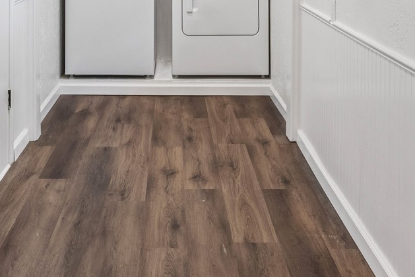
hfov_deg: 36.0
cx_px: 150
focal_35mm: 55
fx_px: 634
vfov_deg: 22.0
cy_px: -86
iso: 640
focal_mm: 17
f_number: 7.1
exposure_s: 1/40
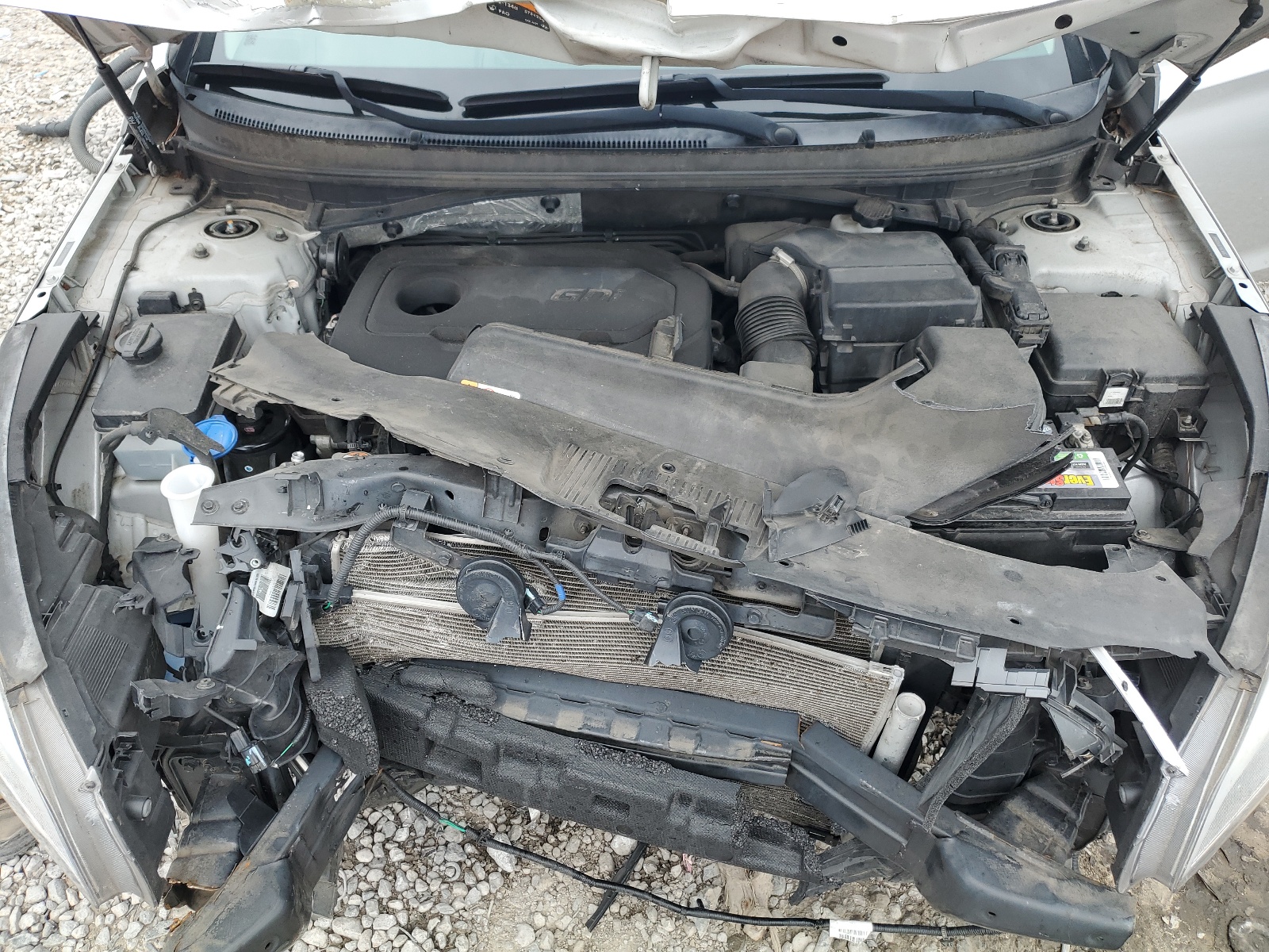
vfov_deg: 53.1
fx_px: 953
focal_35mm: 26
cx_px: 634
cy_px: 476
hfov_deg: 67.3
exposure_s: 1/455
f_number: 1.5
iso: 50
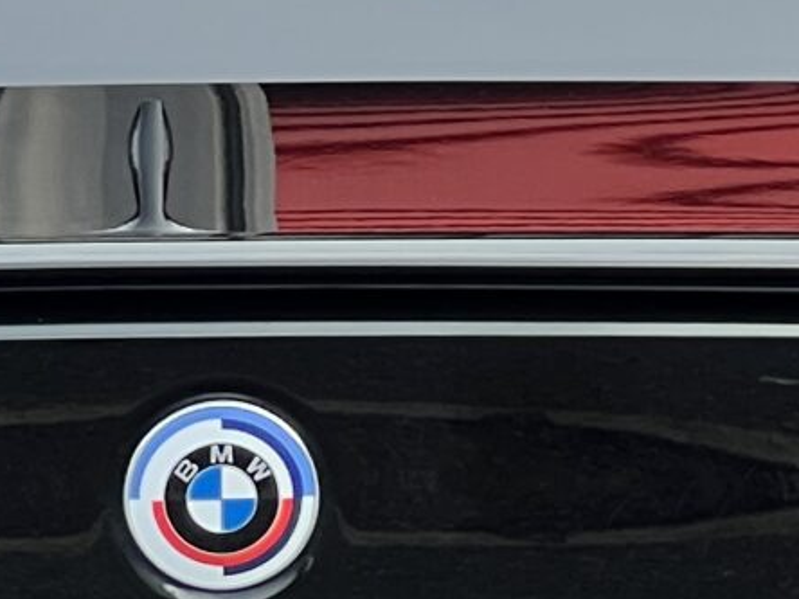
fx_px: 10248
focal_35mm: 444
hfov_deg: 4.5
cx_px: 151
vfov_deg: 3.3
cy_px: 903
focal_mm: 9
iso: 32
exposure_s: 1/120
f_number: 2.8
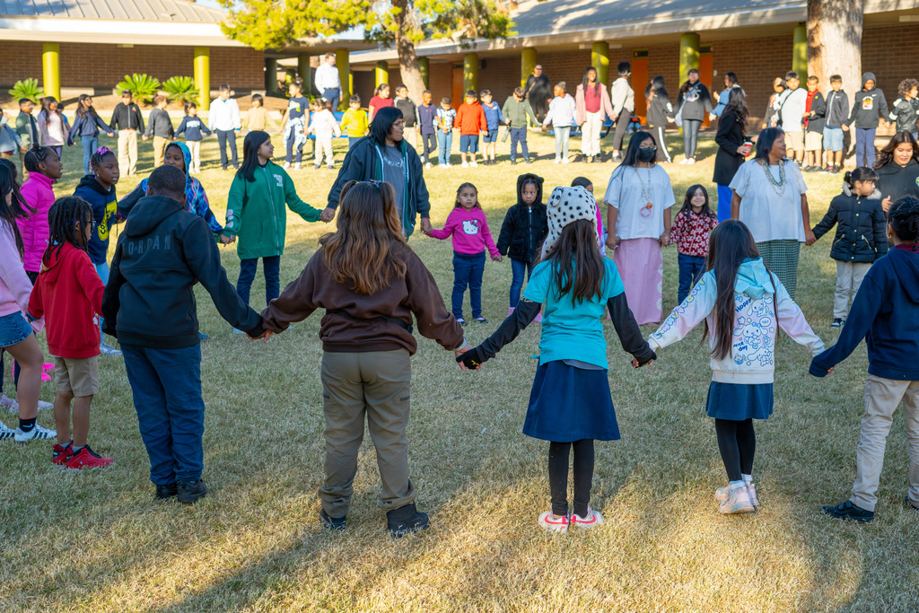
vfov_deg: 27.0
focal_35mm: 50
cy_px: 306
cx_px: 460
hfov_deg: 39.6
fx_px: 1276
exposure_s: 1/125
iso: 100
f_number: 5.6
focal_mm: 50
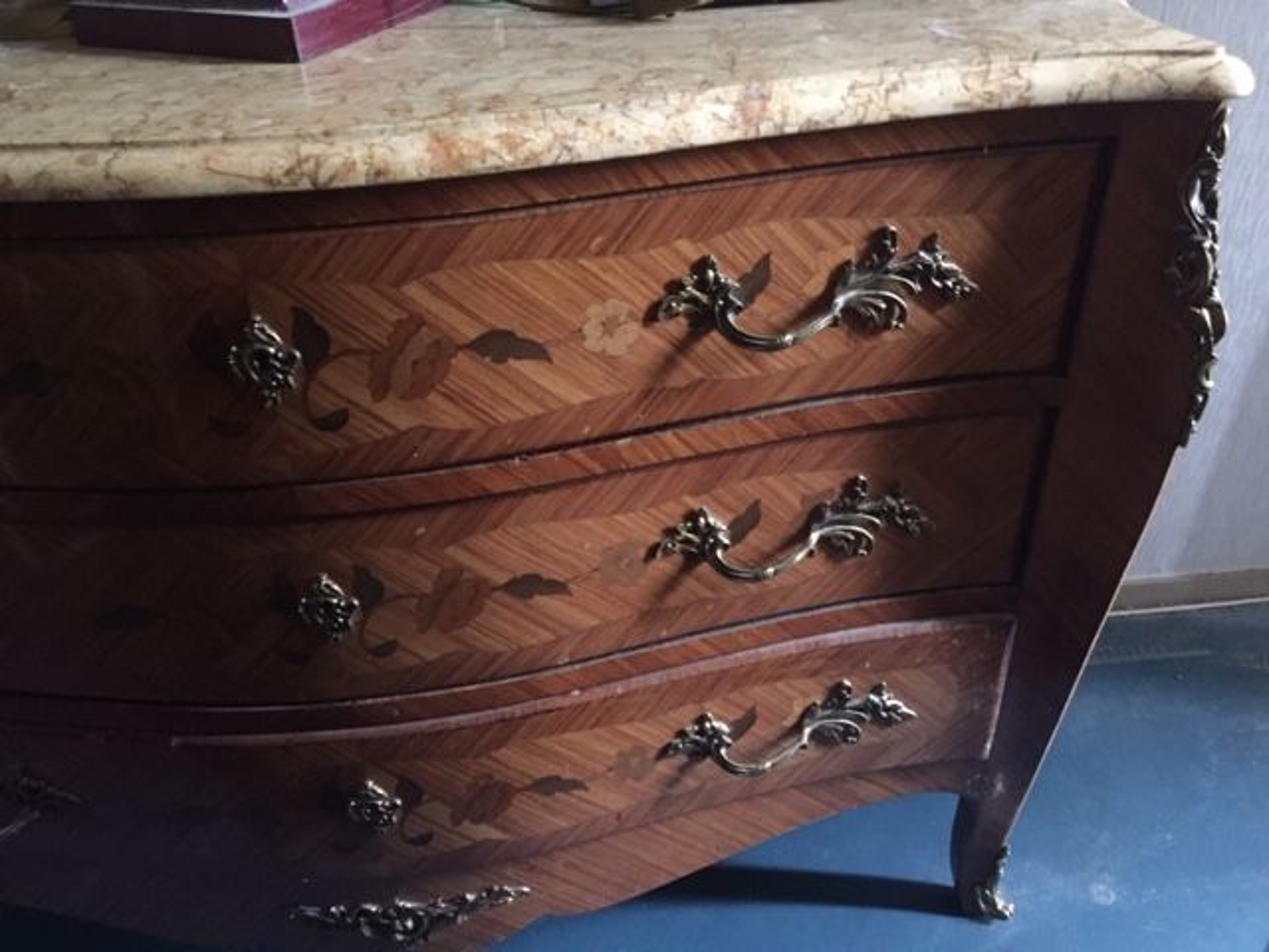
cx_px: 634
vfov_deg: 48.2
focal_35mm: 29
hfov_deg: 61.7
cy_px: 476
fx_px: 1063
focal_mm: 4.15
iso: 500
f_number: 2.2
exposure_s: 1/17
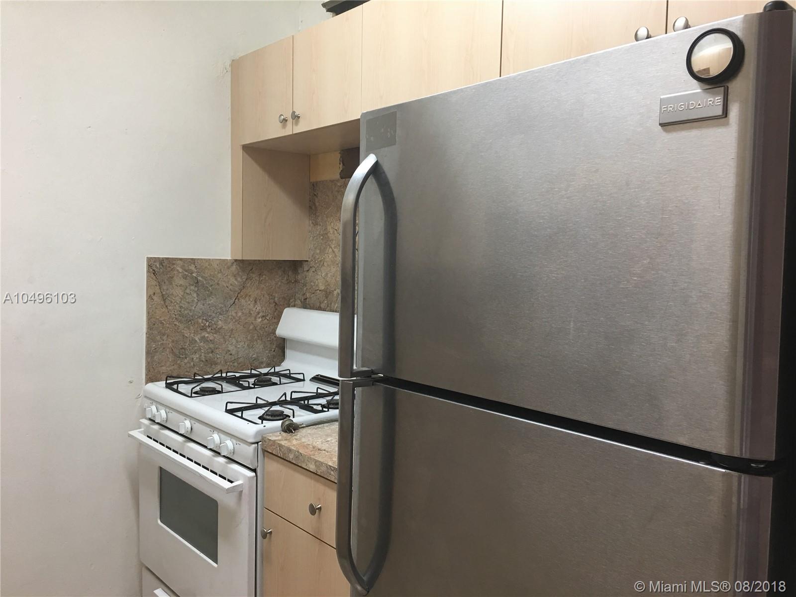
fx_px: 667
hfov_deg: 61.7
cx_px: 398
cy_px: 298
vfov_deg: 48.2
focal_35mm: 29
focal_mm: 4.15
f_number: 2.2
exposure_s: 1/15
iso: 32
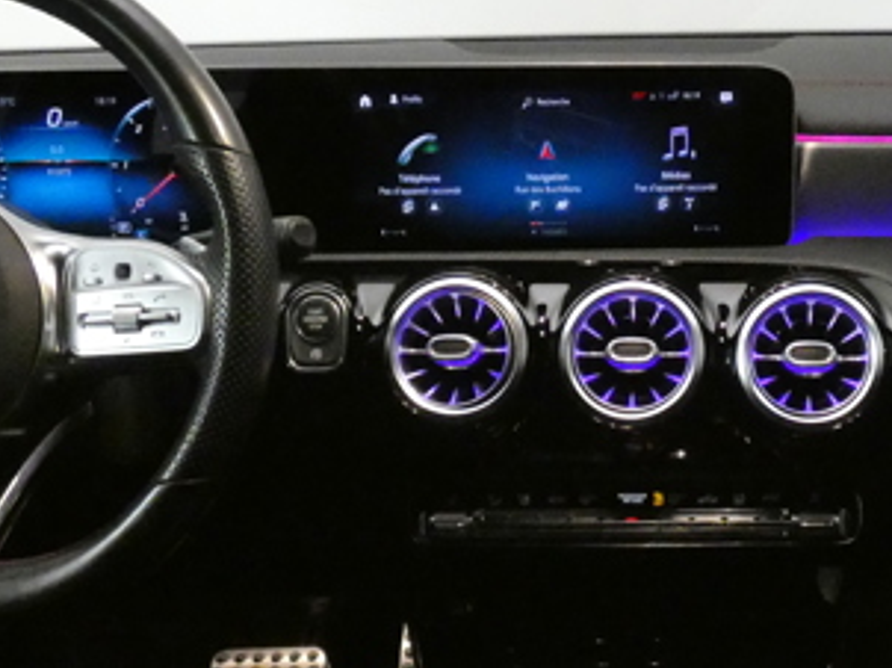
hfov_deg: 35.6
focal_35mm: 53
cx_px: 644
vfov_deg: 27.4
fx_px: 1365
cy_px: 434
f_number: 2.8
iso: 1600
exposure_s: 1/60
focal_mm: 3.6
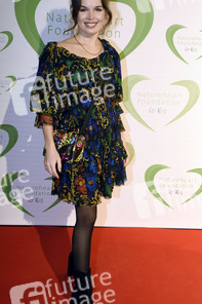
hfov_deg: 25.0
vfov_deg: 36.9
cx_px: 92
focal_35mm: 54
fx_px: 455
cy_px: 143
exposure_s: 1/60
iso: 2500
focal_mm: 40
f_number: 6.3
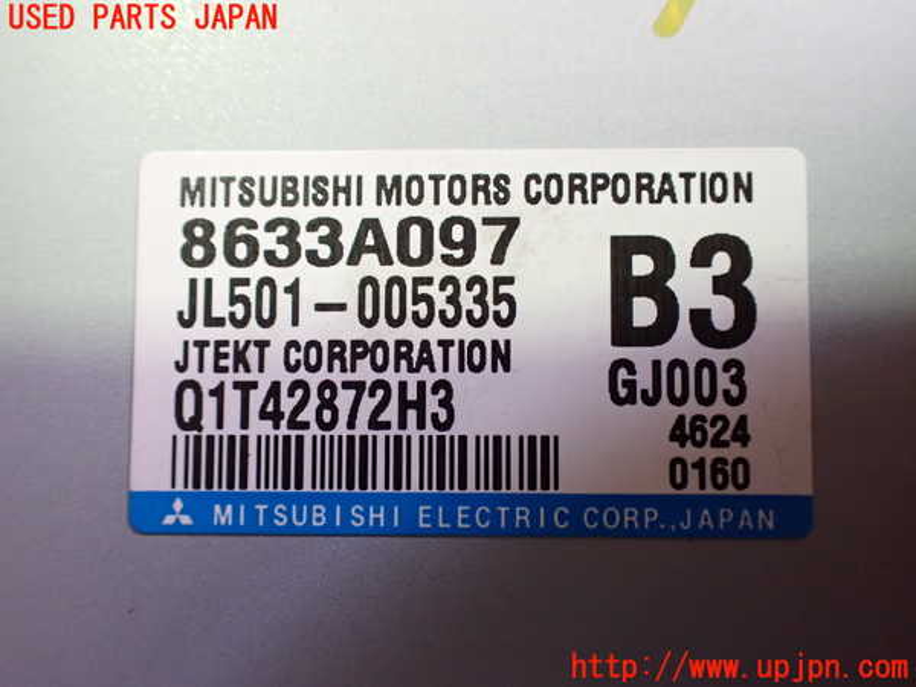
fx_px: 794
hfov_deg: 60.0
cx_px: 458
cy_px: 344
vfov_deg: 46.8
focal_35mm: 30
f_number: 2.3
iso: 800
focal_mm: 5.4
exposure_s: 1/80
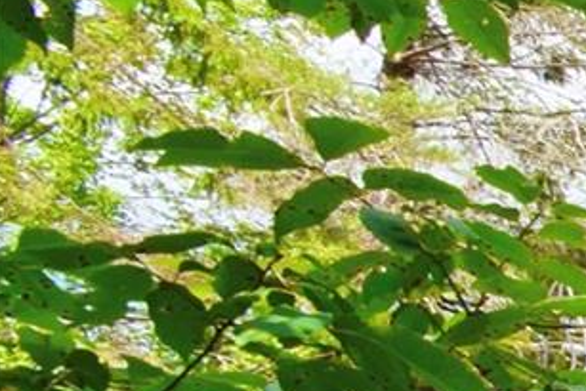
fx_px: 1628
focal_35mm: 100
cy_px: 743
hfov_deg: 10.2
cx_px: 1945
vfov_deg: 12.3
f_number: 18
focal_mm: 10
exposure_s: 1/30
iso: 100
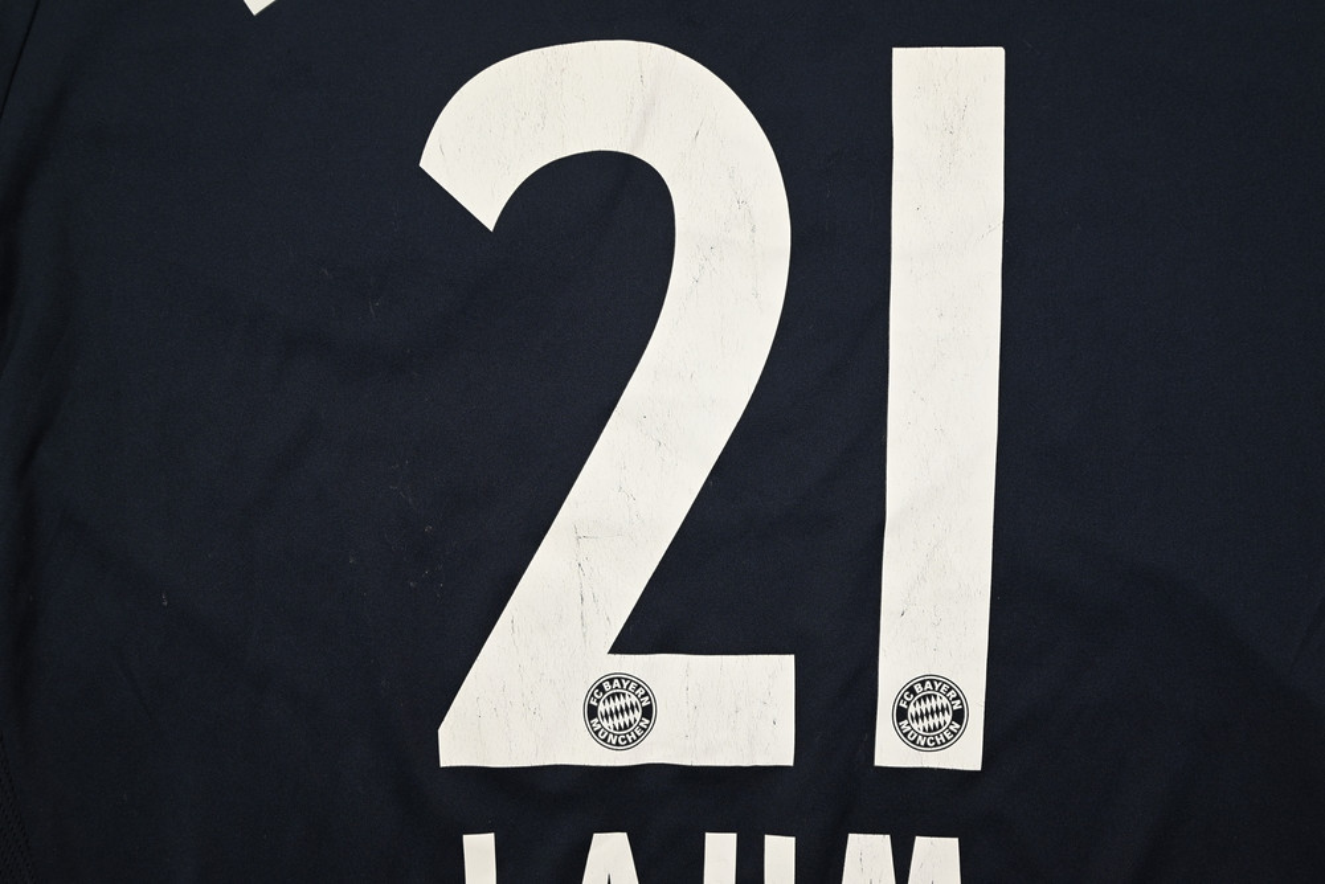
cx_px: 662
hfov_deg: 50.7
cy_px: 442
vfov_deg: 35.1
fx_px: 1399
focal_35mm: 38
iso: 200
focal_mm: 38
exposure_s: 1/100
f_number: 5.3
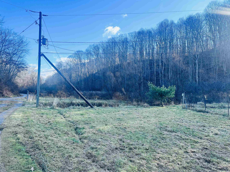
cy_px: 86
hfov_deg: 71.6
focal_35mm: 24
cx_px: 115
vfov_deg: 56.8
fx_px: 159
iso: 80
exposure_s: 1/1357
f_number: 1.78
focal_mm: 6.86
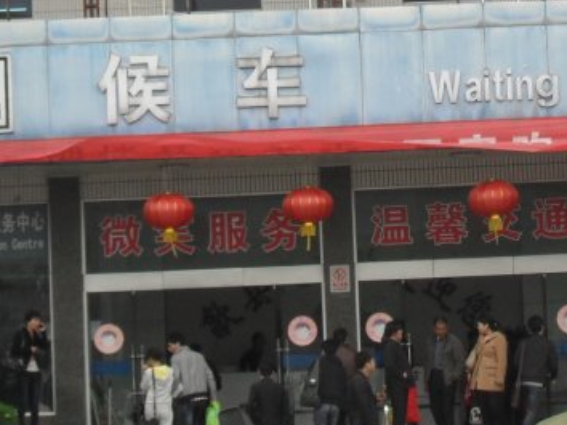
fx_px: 3126
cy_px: -40
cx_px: 511
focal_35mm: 191
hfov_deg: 10.3
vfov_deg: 7.7
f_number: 4.6
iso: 100
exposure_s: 1/250
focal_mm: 11.7
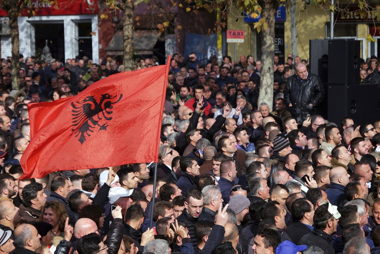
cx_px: 190
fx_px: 1478
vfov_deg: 9.8
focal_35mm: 140
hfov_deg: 14.7
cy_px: 127
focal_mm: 93.2
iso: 800
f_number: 5.6
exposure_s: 1/2400
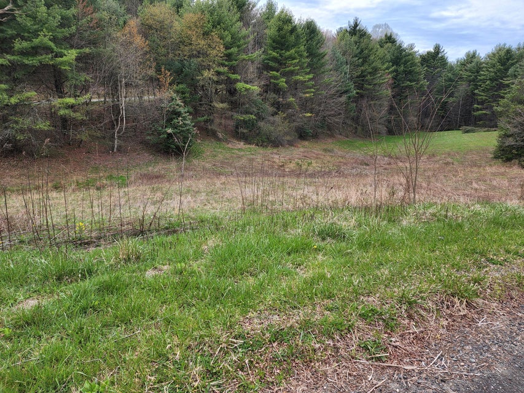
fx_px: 348
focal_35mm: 23
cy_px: 196
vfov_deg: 58.9
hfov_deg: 73.9
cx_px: 262
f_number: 1.8
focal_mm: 6.4
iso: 12
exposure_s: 1/458
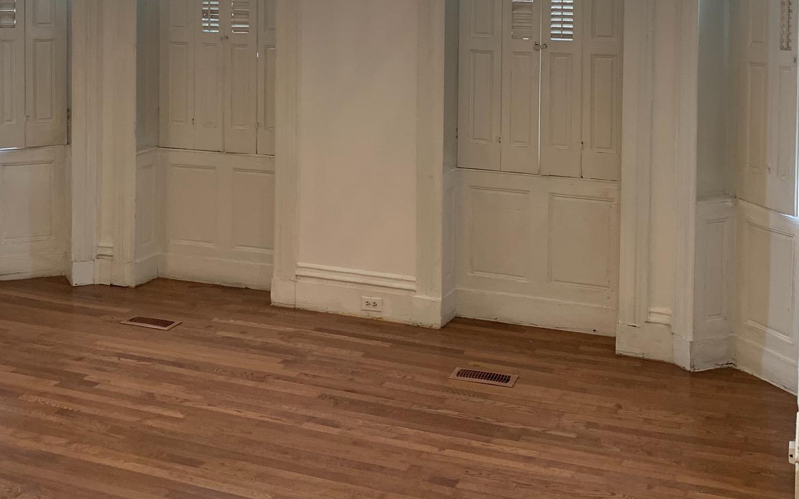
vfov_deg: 26.0
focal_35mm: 48
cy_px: 46
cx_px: 404
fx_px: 1045
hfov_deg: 41.8
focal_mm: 4.25
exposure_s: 1/60
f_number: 1.8
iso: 100
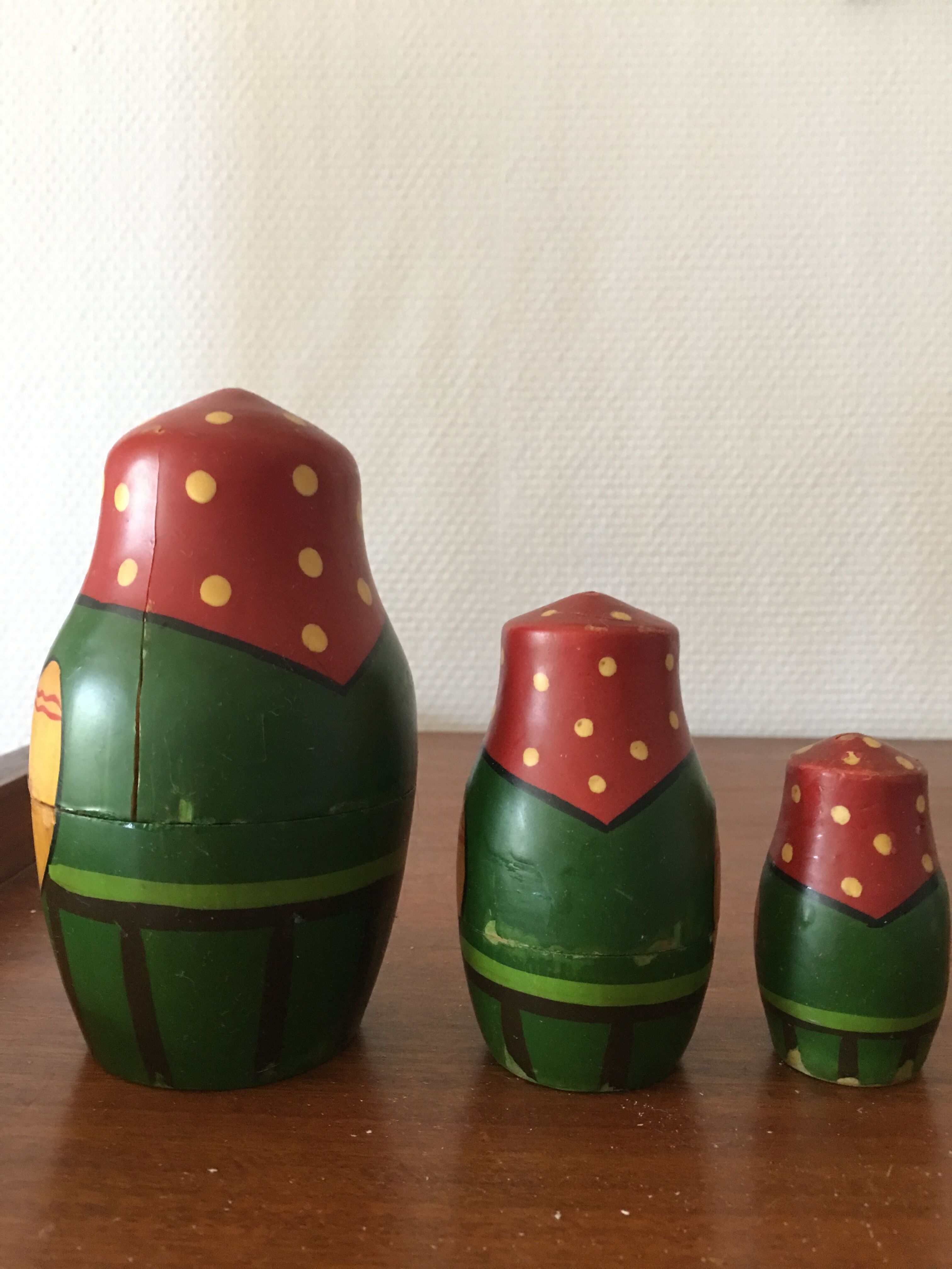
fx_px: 1063
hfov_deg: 48.2
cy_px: 634
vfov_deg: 61.7
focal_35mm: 29
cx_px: 476
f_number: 2.2
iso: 100
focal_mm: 4.15
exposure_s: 1/8
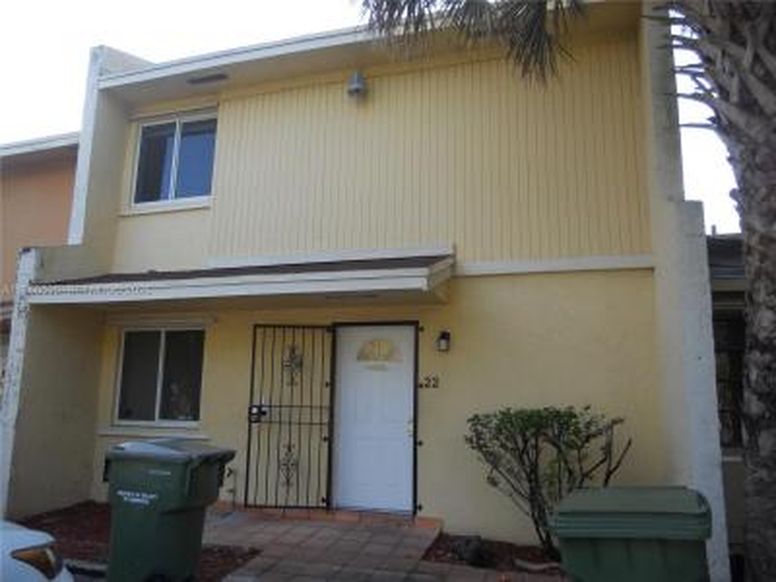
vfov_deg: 51.4
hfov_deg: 65.3
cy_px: 291
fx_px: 605
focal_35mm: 27
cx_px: 388
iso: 80
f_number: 3.2
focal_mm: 4.9
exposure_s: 1/200
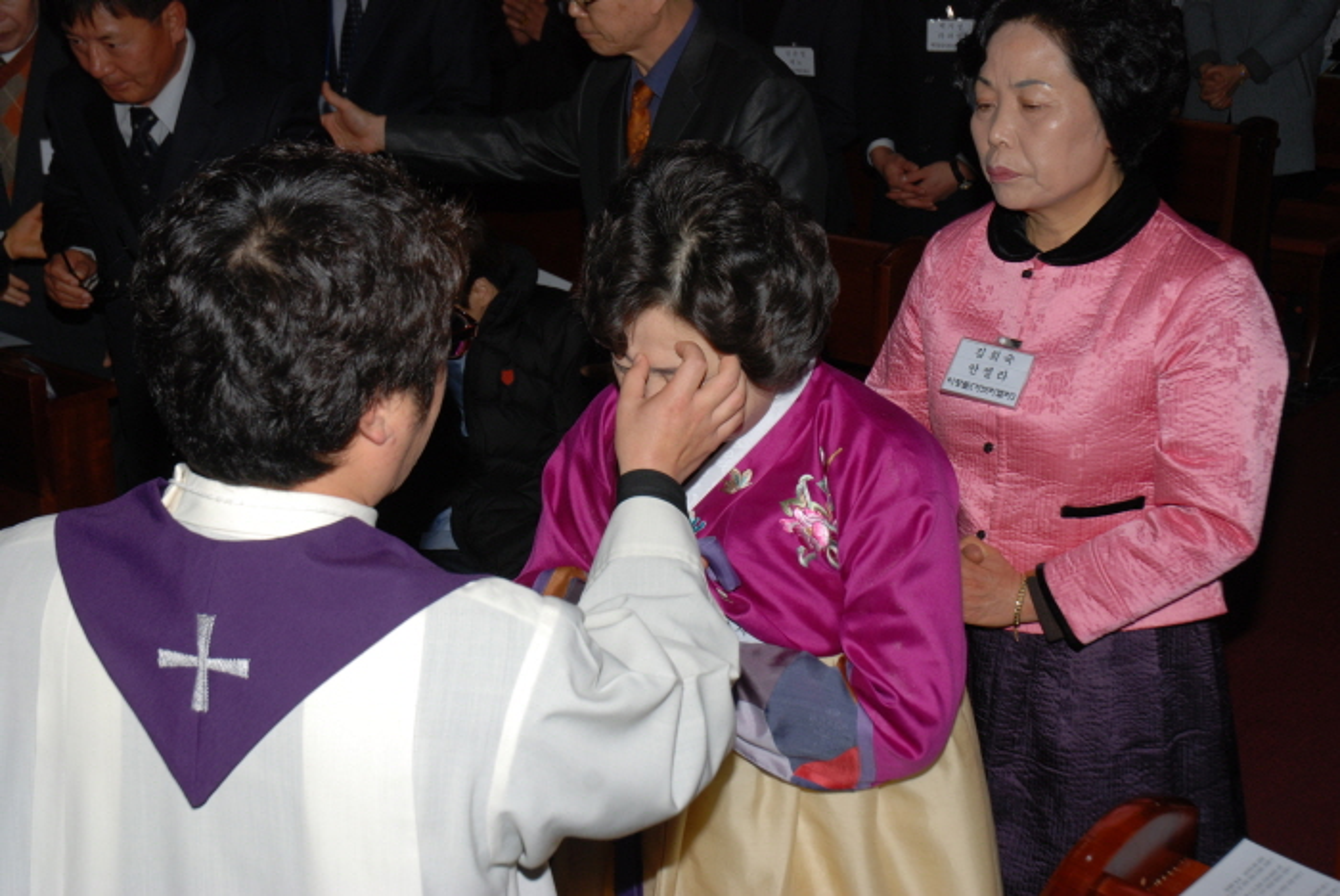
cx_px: 670
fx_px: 1956
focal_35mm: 52
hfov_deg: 37.8
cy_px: 448
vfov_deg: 25.8
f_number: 8
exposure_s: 1/60
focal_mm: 35
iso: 200
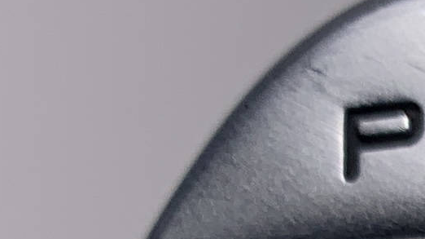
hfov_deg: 8.9
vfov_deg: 5.1
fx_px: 2467
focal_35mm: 219
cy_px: 832
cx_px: 1005
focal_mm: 4.25
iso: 25
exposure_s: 1/669
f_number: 1.8
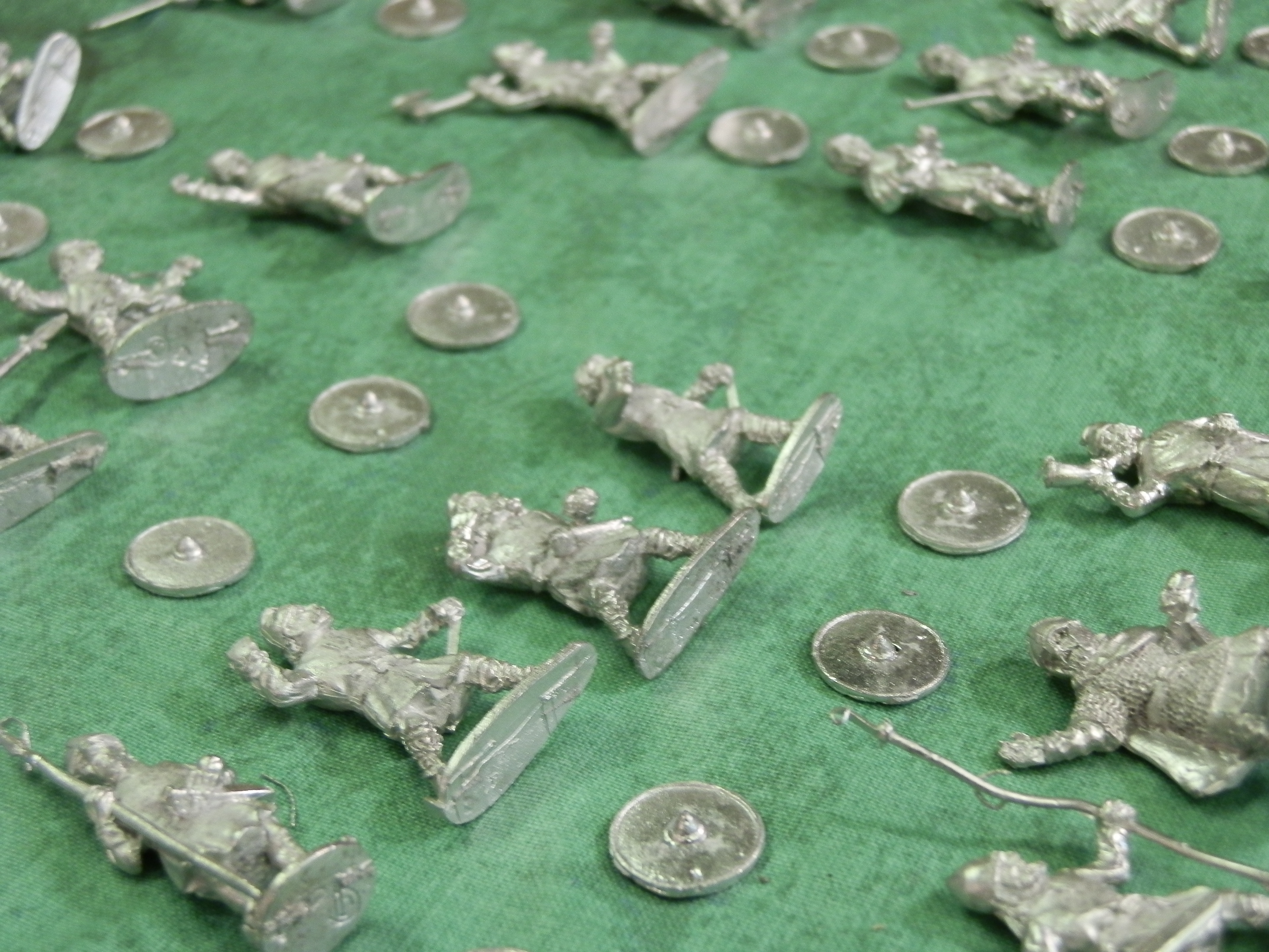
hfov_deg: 31.7
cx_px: 634
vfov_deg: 24.0
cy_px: 476
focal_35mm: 61
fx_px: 2236
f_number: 3.7
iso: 200
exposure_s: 1/15
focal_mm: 10.99
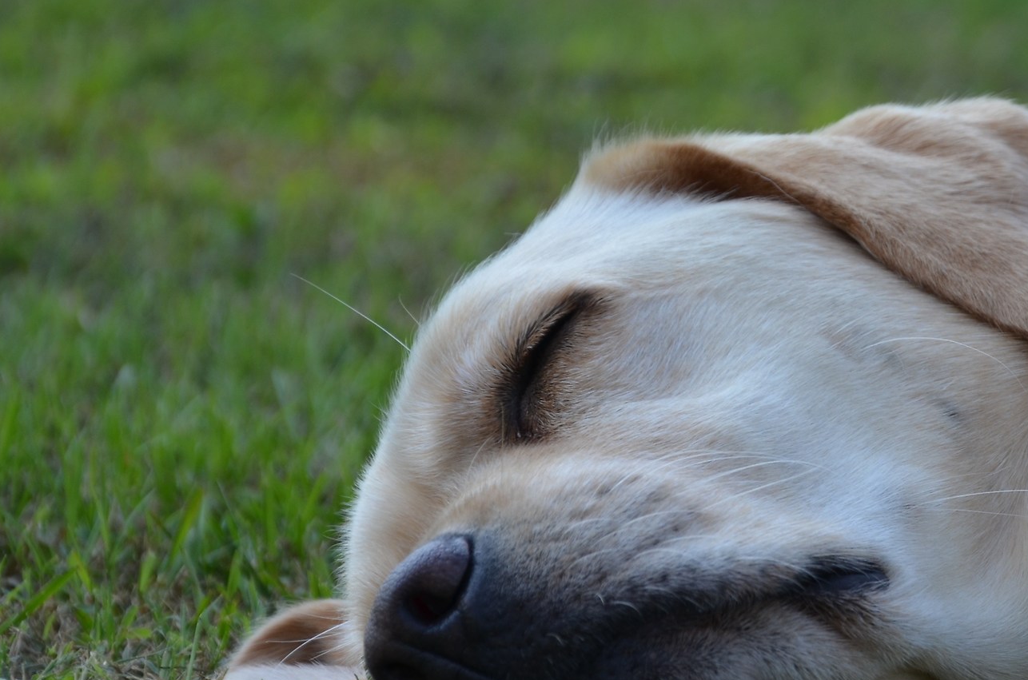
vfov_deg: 4.7
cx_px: 716
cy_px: 314
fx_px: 8374
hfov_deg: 7.0
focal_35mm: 294
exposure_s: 1/250
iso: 200
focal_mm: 105
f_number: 8
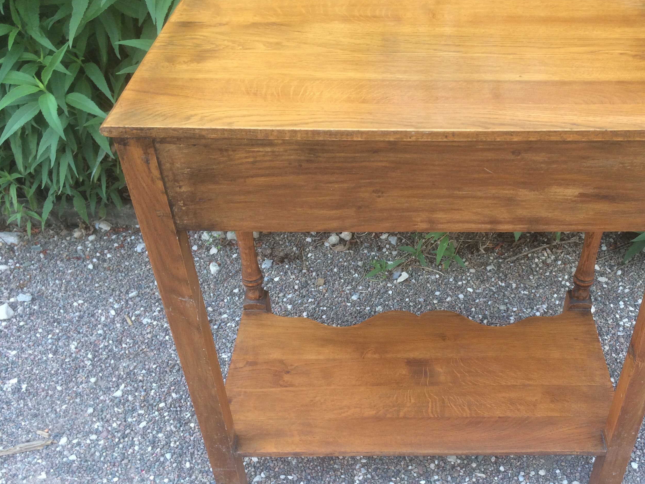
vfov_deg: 37.6
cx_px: 422
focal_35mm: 38
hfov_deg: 48.3
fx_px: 708
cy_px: 291
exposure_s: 1/100
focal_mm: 4.15
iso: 40
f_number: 2.2
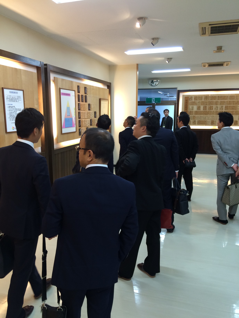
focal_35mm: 29
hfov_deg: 48.2
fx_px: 267
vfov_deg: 61.7
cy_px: 159
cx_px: 120
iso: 64
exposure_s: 1/30
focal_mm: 4.15
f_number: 2.2
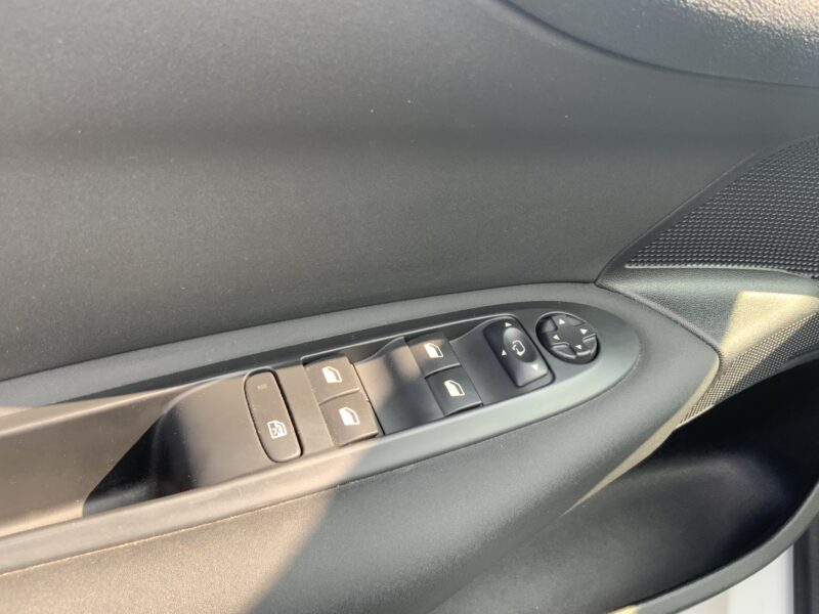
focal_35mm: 29
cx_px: 410
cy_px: 307
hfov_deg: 61.7
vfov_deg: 48.2
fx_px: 686
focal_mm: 3
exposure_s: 1/122
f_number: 1.8
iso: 40
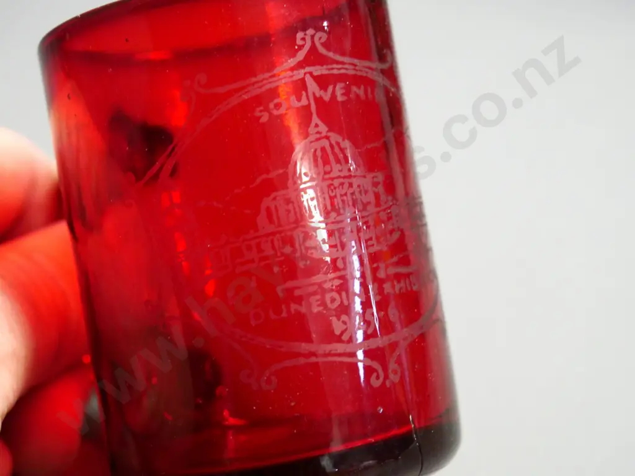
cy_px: 238
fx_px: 1394
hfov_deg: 25.7
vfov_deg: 19.4
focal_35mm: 76
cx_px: 318
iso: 3200
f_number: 5.4
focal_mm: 38
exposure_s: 1/50
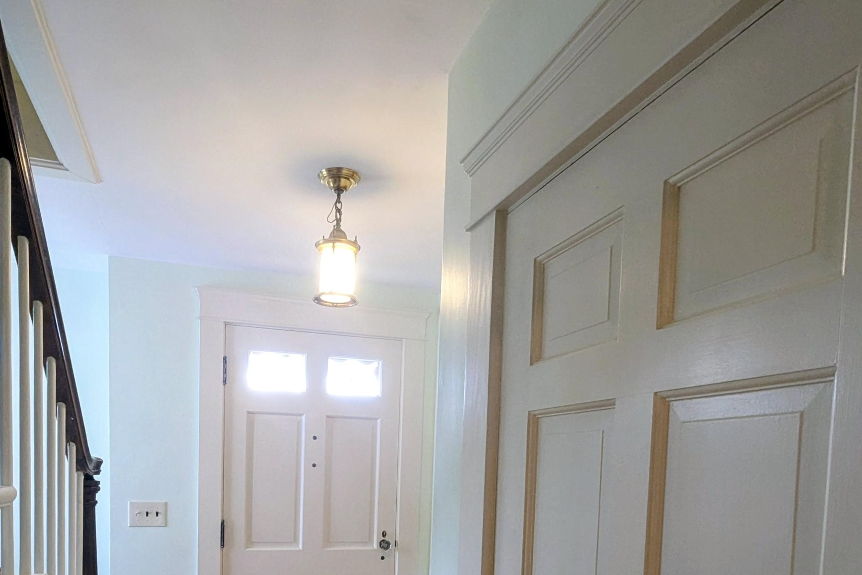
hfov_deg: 75.7
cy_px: 496
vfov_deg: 50.1
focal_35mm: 23
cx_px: 370
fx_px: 551
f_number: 2.2
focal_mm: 1.95
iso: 73
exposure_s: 1/30
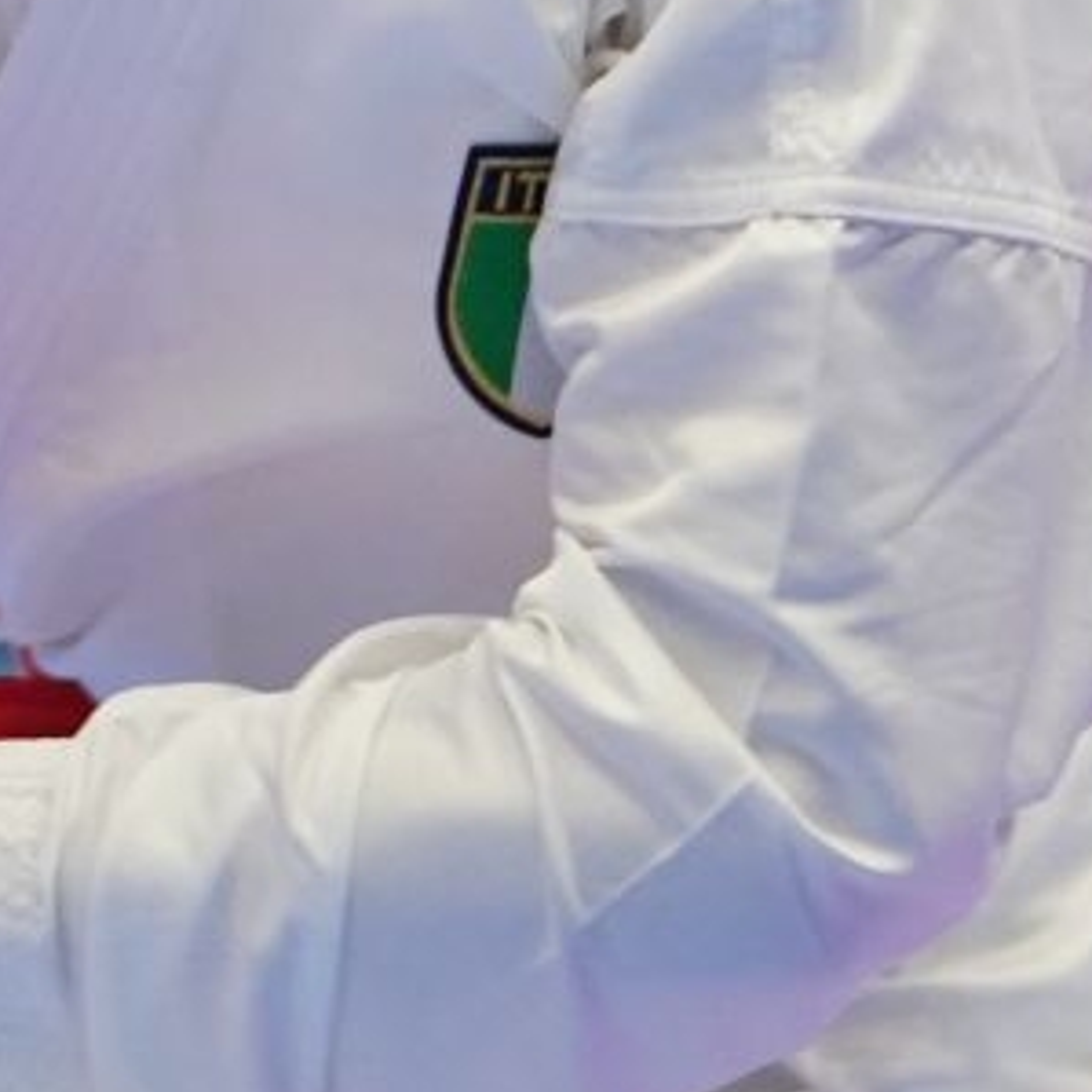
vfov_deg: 1.9
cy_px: -614
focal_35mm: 910
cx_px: -650
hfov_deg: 1.9
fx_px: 32478
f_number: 2.8
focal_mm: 178
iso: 3200
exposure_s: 1/1000
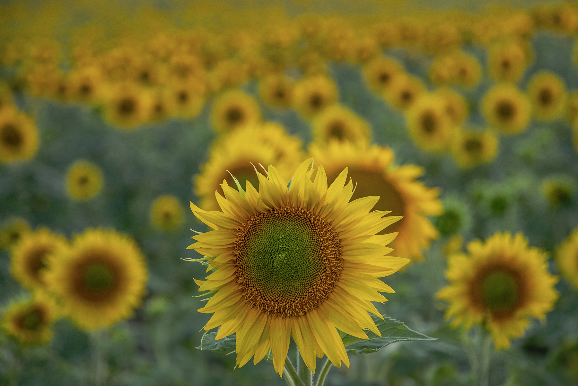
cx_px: 289
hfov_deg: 17.1
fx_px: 1927
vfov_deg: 11.4
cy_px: 193
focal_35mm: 120
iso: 320
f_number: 4
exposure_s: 1/125
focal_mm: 80
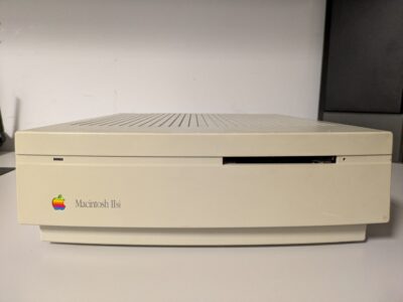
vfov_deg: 54.9
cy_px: 151
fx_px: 291
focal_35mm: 25
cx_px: 202
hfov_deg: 69.4
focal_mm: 5.43
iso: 663
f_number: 1.89
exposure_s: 1/30
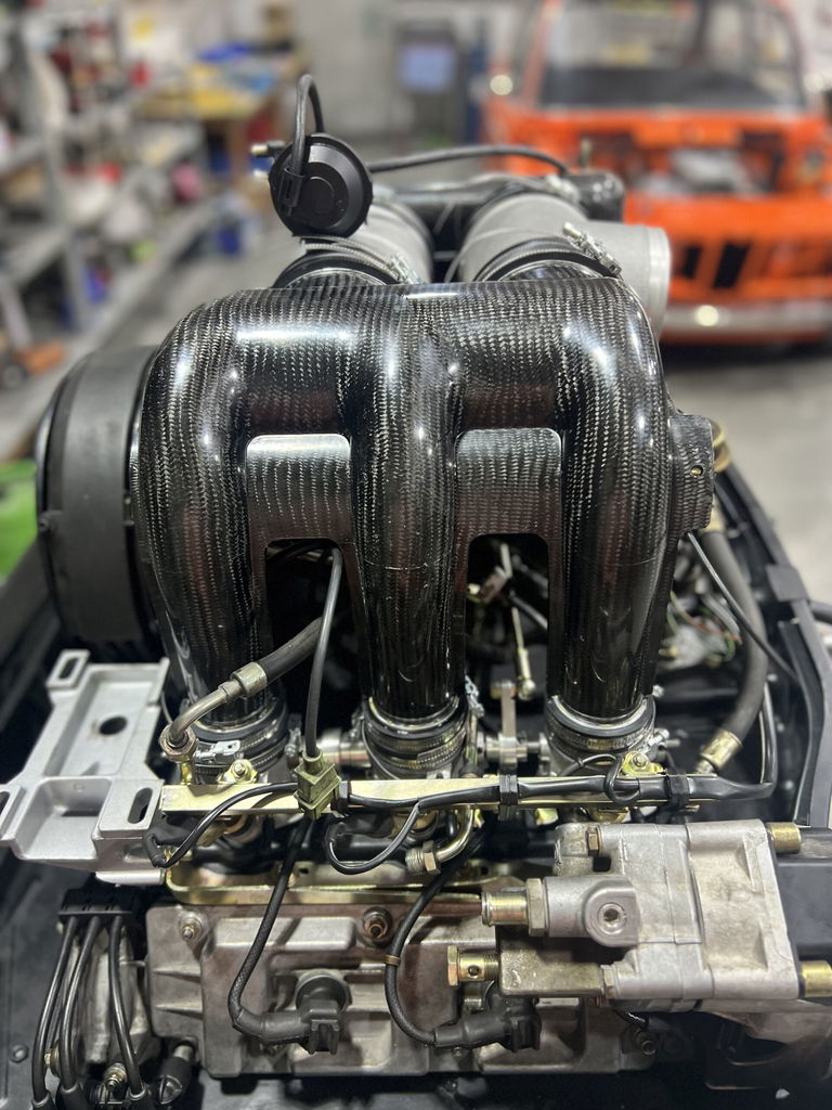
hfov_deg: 53.1
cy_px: 555
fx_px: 833
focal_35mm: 26
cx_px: 416
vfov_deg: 67.3
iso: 320
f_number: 1.5
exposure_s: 1/50
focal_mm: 5.7
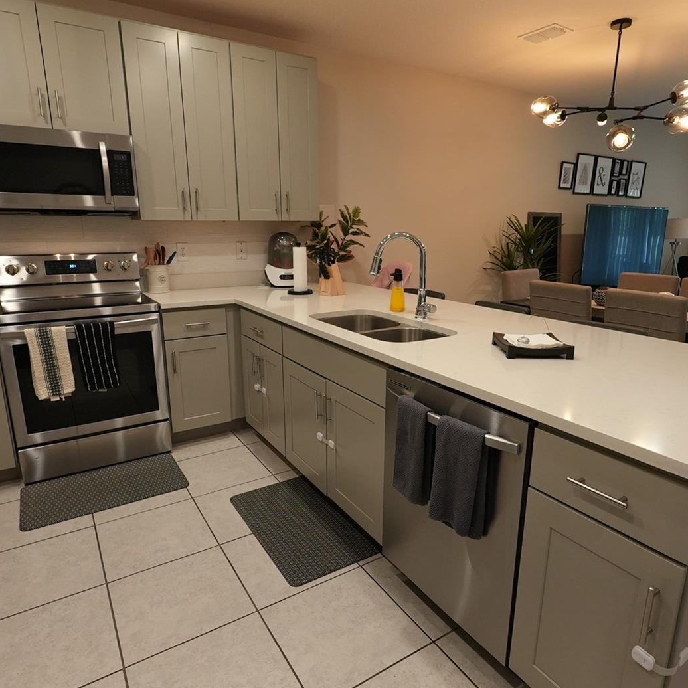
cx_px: 357
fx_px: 472
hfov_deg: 72.1
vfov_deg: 72.1
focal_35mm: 21
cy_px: 348
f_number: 4
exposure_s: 1/160
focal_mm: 11
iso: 1250
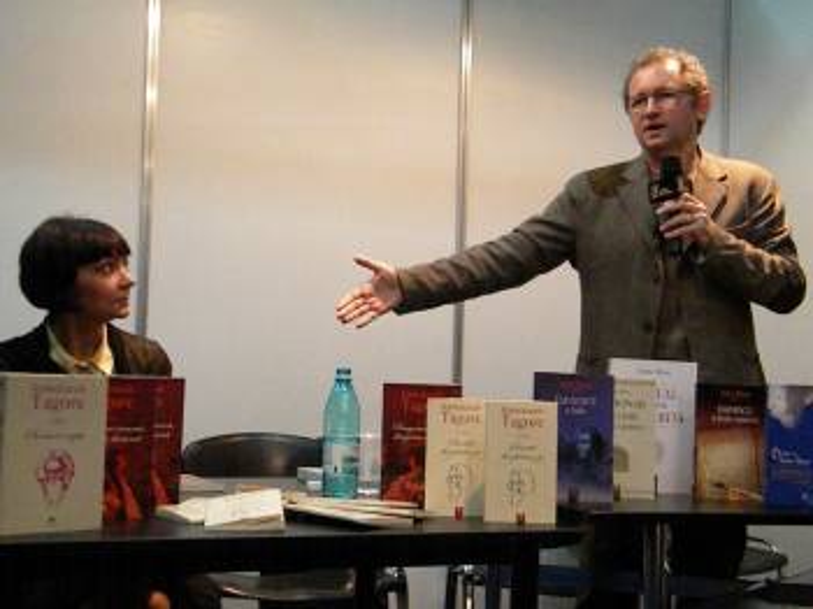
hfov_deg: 40.5
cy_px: 304
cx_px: 406
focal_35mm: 47
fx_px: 1103
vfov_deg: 30.8
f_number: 3.9
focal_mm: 8.6
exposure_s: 1/173
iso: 3200
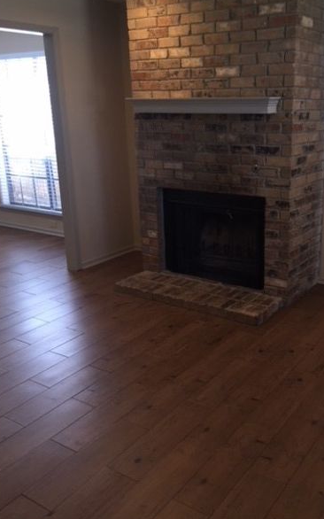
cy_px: 256
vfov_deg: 55.3
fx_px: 495
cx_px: 208
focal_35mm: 35
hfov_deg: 36.0
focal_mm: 4.15
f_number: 2.2
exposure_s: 1/35
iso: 32
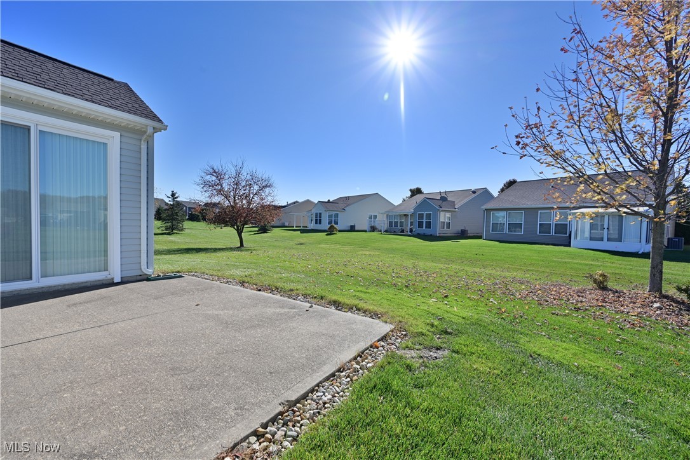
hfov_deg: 104.3
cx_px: 345
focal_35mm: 14
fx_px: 268
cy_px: 230
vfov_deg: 81.2
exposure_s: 1/800
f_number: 9
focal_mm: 14
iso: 400
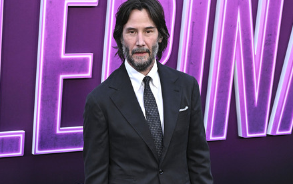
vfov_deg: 28.0
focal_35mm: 46
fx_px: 368
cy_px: 87
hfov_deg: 43.5
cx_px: 144
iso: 1600
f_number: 5.6
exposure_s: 1/320
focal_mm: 44
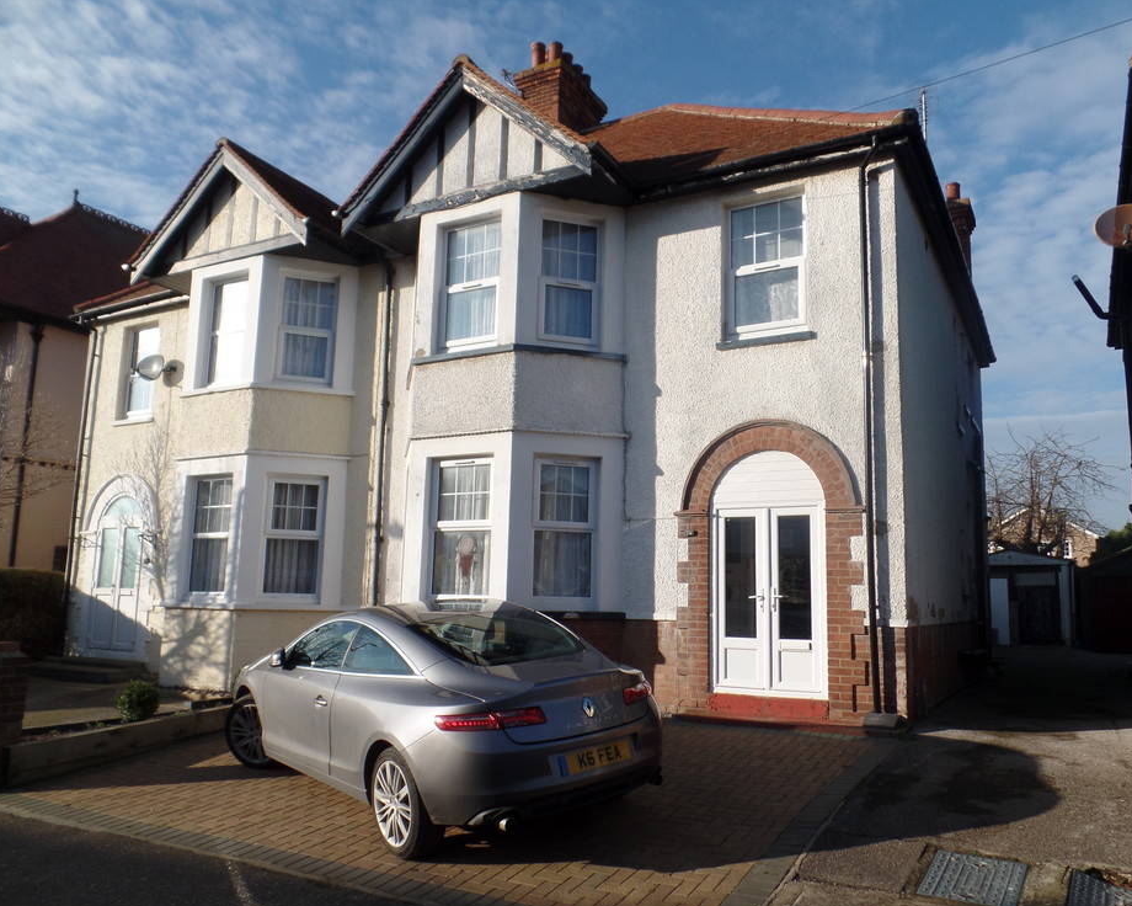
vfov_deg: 56.8
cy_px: 470
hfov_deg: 68.0
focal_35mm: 25
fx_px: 838
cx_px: 603
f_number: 3.5
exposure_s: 1/750
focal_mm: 4.1
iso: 80
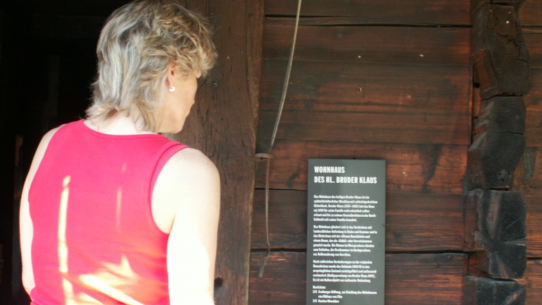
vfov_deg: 17.2
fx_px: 1006
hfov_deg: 30.1
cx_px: 270
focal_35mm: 70
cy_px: 170
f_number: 3.2
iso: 50
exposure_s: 1/40
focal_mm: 10.72
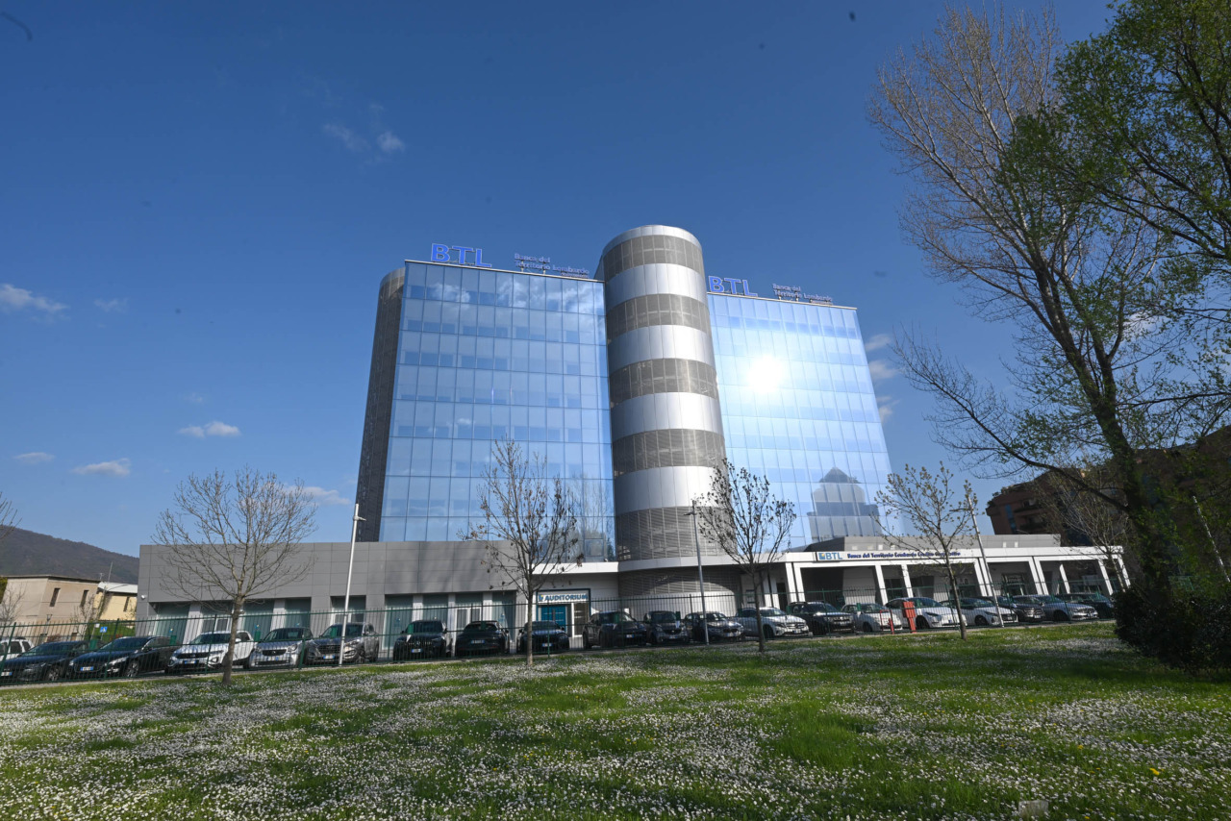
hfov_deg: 95.0
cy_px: 410
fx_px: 564
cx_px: 616
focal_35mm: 16
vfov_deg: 72.1
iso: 160
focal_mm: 16.5
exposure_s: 1/200
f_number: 16
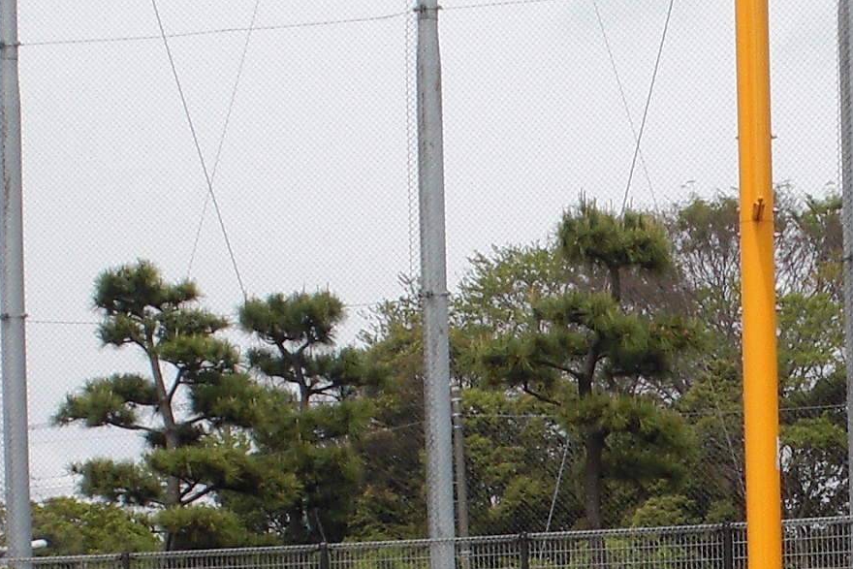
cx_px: 935
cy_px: 1037
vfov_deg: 9.4
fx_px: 3270
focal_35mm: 138
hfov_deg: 14.5
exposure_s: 1/320
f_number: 5.6
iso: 64
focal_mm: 6.3
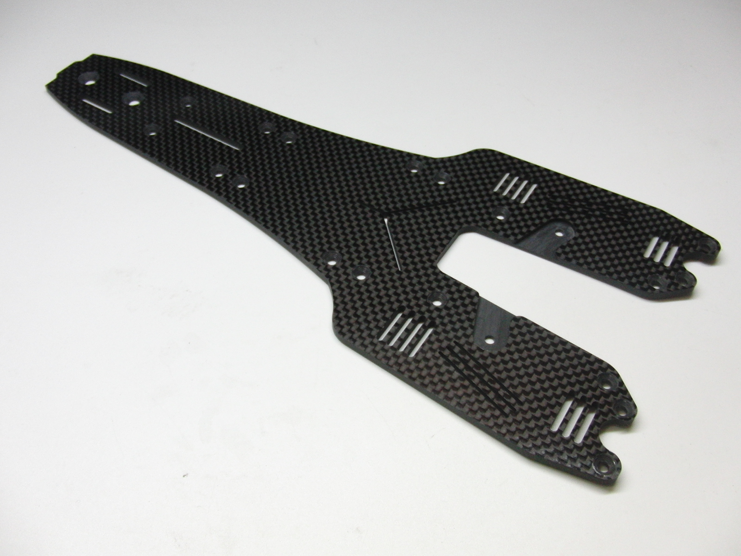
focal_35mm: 37
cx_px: 370
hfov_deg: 50.1
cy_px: 278
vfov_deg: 38.7
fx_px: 792
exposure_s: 1/80
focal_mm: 6.42
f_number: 3.6
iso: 320
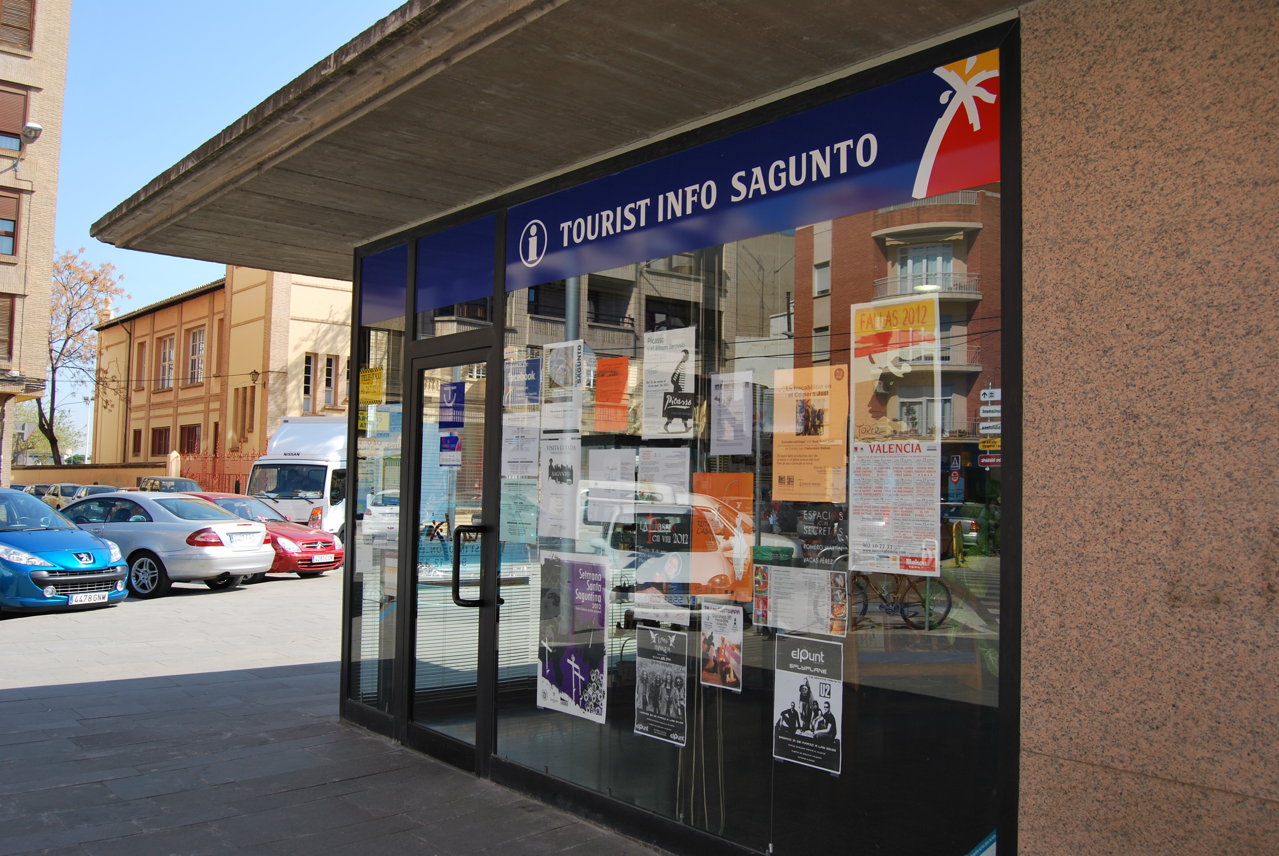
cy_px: 428
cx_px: 640
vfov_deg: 43.7
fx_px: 1067
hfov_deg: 61.9
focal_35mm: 30
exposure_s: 1/160
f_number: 6.3
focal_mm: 20
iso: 100
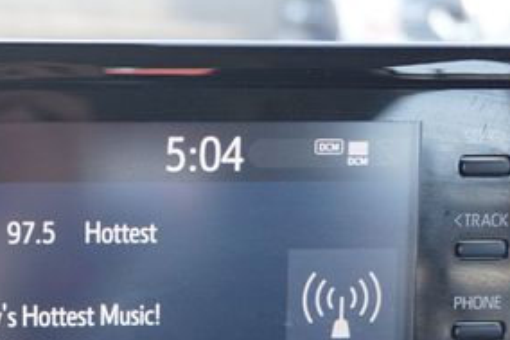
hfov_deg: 21.7
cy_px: 378
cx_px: 20
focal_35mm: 91
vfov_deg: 14.6
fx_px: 1290
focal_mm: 27
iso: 500
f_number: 4.5
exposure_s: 1/60
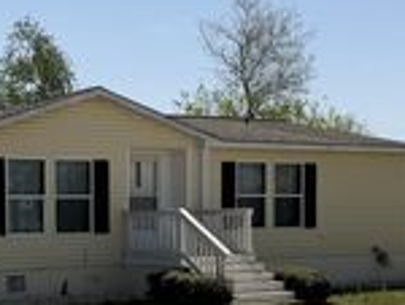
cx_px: 8
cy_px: 258
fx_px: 937
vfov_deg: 18.3
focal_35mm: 80
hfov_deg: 23.4
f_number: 1.78
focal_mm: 6.76
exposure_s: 1/8130
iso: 80
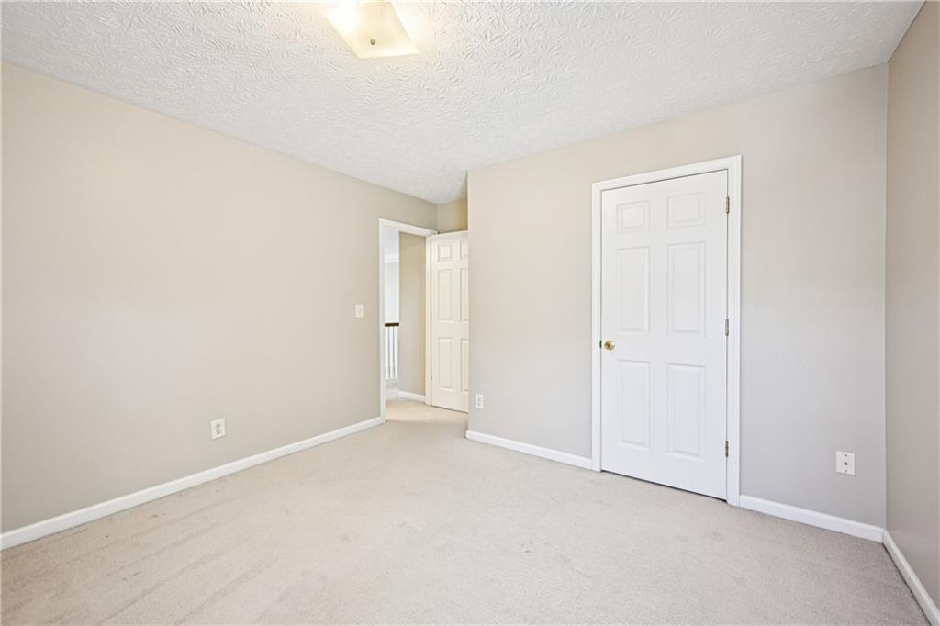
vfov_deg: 81.2
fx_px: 365
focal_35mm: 14
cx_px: 470
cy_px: 313
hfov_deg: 104.3
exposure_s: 1/15
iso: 250
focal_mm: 14
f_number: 8
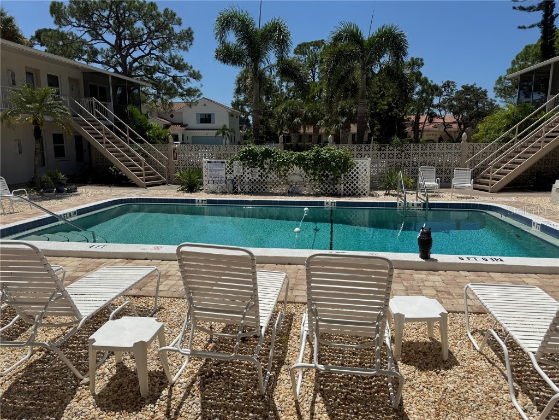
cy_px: 210
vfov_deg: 56.8
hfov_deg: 71.6
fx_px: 388
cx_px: 280
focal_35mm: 24
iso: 80
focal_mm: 6.76
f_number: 1.78
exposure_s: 1/10417
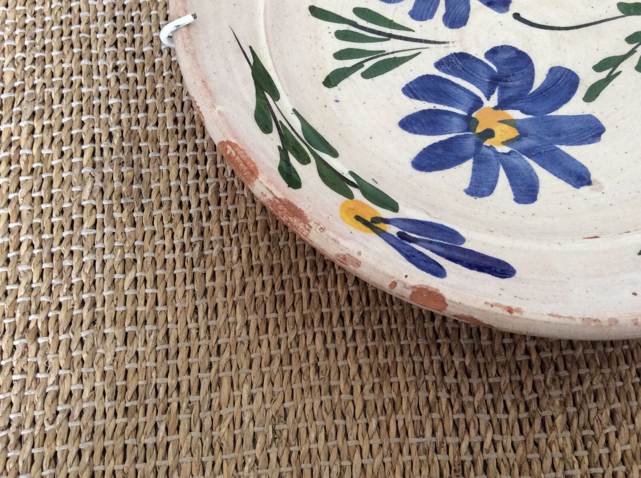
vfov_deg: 38.5
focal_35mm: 37
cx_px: 327
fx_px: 684
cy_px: 206
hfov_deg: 50.2
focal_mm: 3.3
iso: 160
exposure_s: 1/25
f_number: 2.4
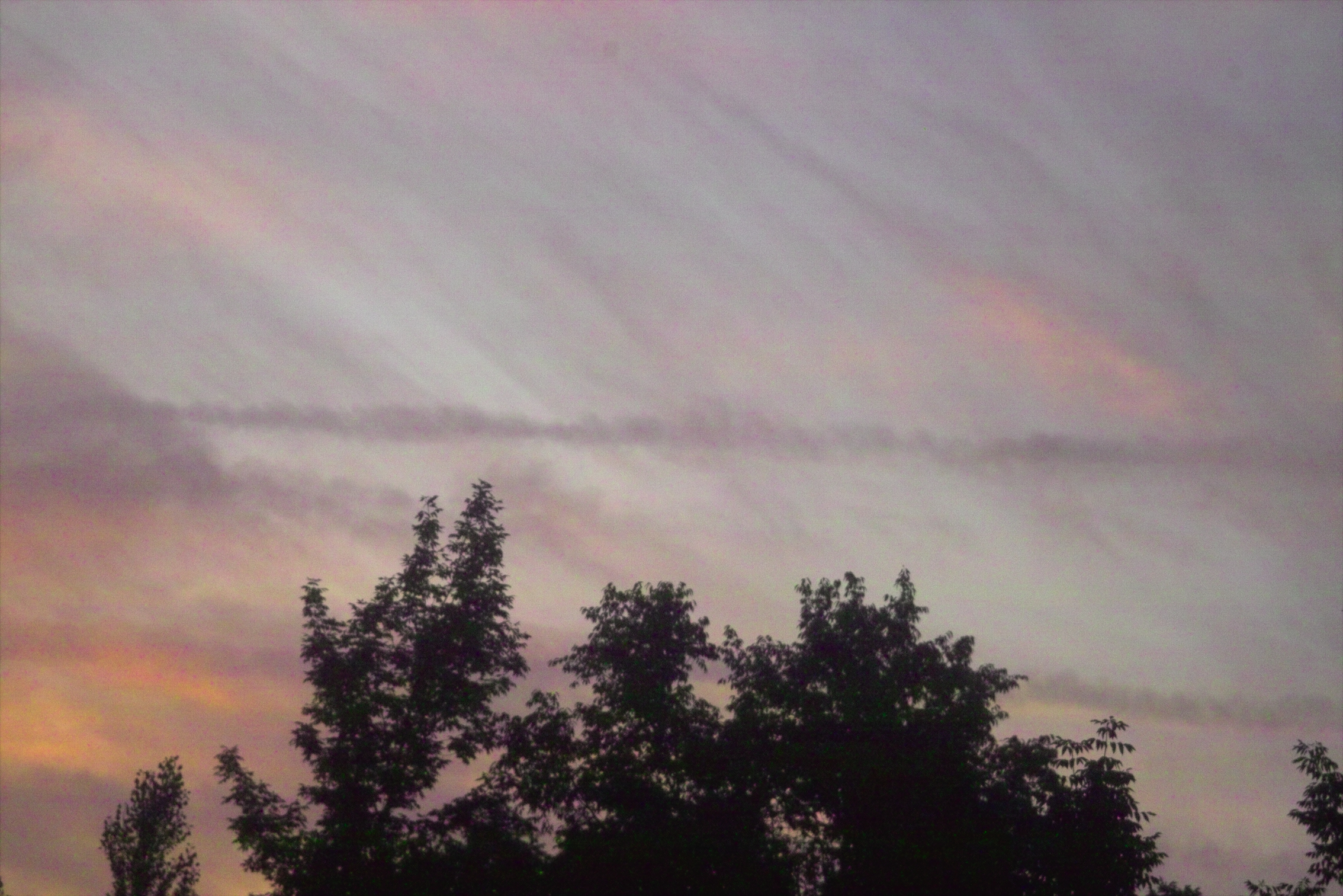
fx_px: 6677
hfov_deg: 11.5
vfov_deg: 7.7
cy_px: 448
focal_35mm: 179
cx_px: 672
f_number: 3.5
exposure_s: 1/750
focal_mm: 105
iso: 400
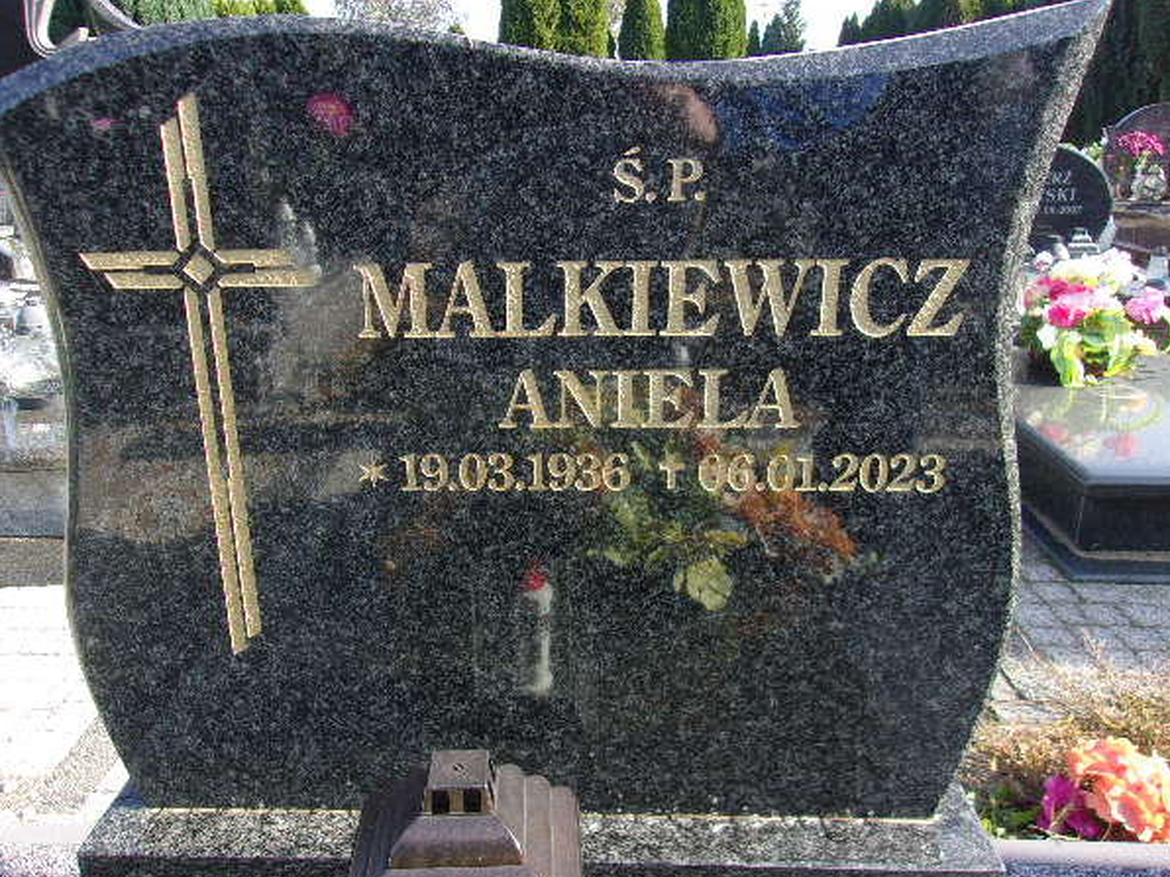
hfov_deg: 61.6
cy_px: 434
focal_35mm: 29
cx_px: 550
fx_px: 980
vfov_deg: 48.2
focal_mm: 4.9
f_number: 3
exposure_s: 1/240
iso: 80
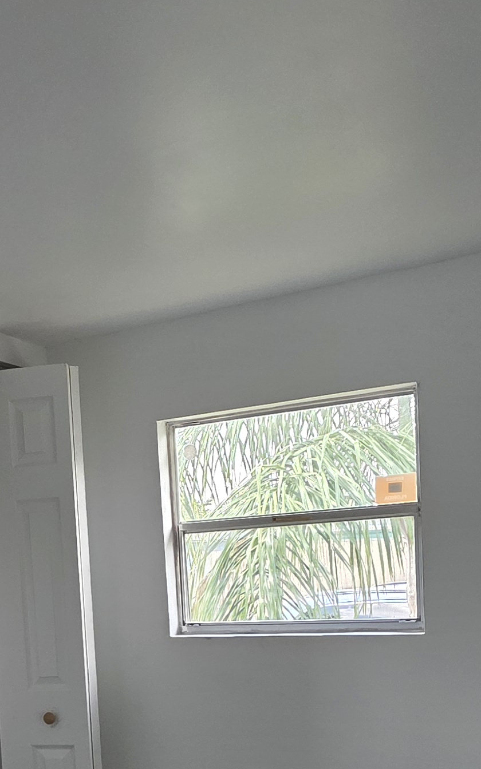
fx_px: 860
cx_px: 46
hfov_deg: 29.9
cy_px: 623
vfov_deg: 45.6
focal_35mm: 41
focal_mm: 2.2
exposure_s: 1/359
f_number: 1.9
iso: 250
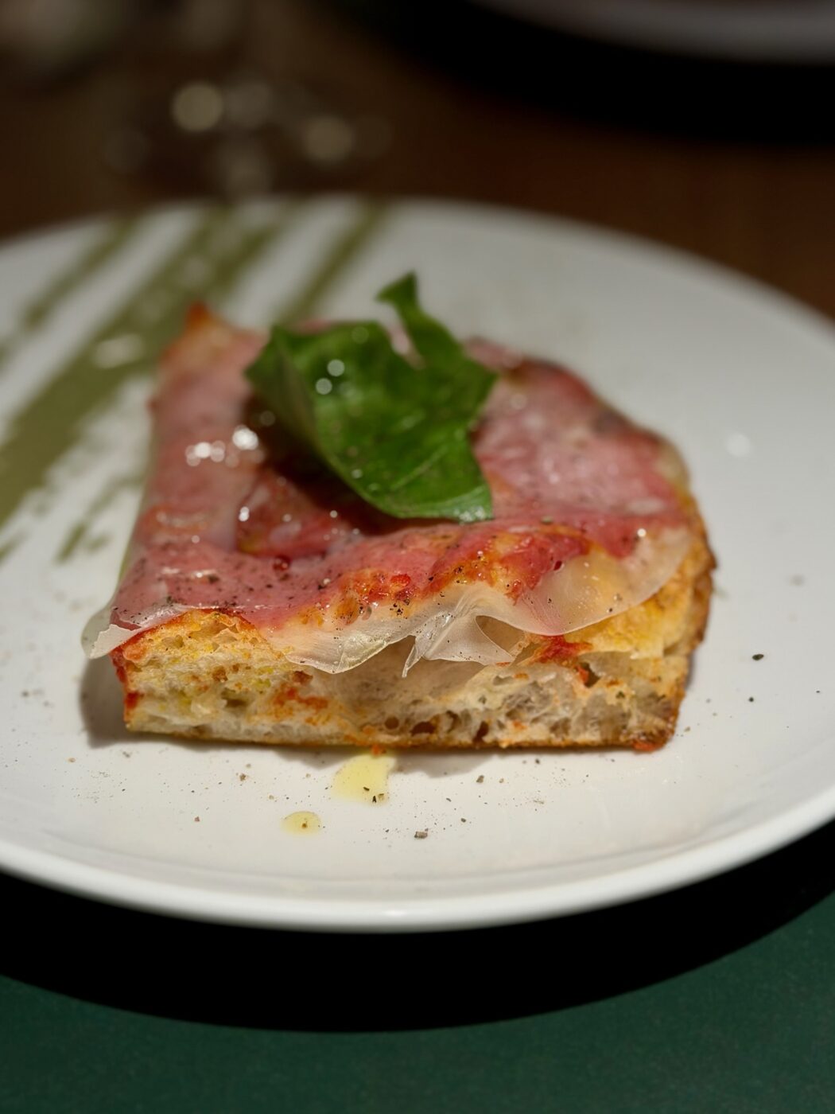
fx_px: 1544
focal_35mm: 48
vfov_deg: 39.7
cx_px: 418
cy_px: 557
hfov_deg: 30.3
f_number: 1.78
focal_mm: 6.76
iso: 50
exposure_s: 1/186
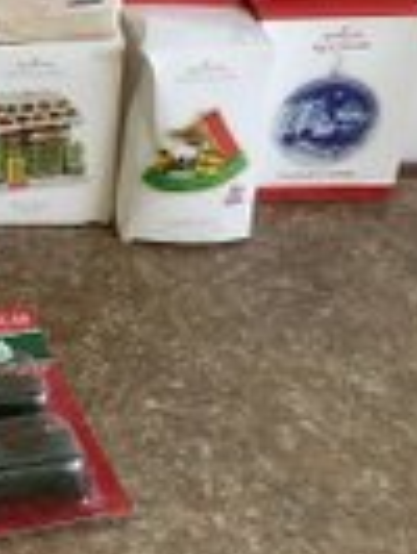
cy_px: 119
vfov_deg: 24.1
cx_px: -144
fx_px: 1283
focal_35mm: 80
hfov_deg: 17.2
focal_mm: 3.3
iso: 64
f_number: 2.4
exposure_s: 1/100
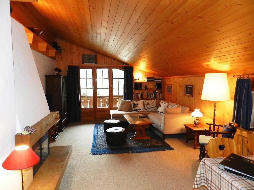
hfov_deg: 73.9
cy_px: 95
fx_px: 169
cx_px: 127
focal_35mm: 23
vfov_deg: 58.9
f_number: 3.4
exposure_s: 1/30
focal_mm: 4
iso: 200
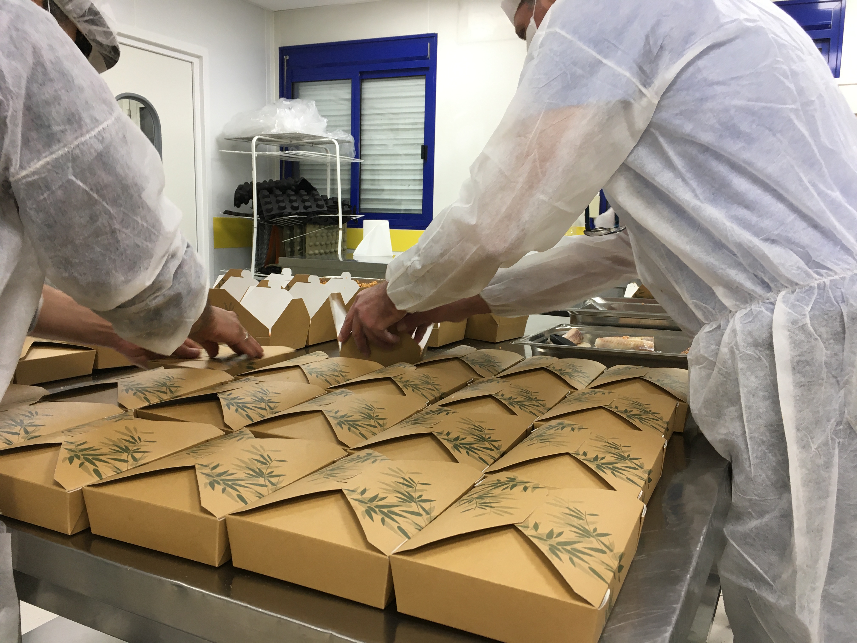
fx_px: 718
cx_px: 428
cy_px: 322
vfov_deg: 48.2
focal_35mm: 29
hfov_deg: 61.7
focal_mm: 4.15
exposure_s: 1/33
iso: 64
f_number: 2.2
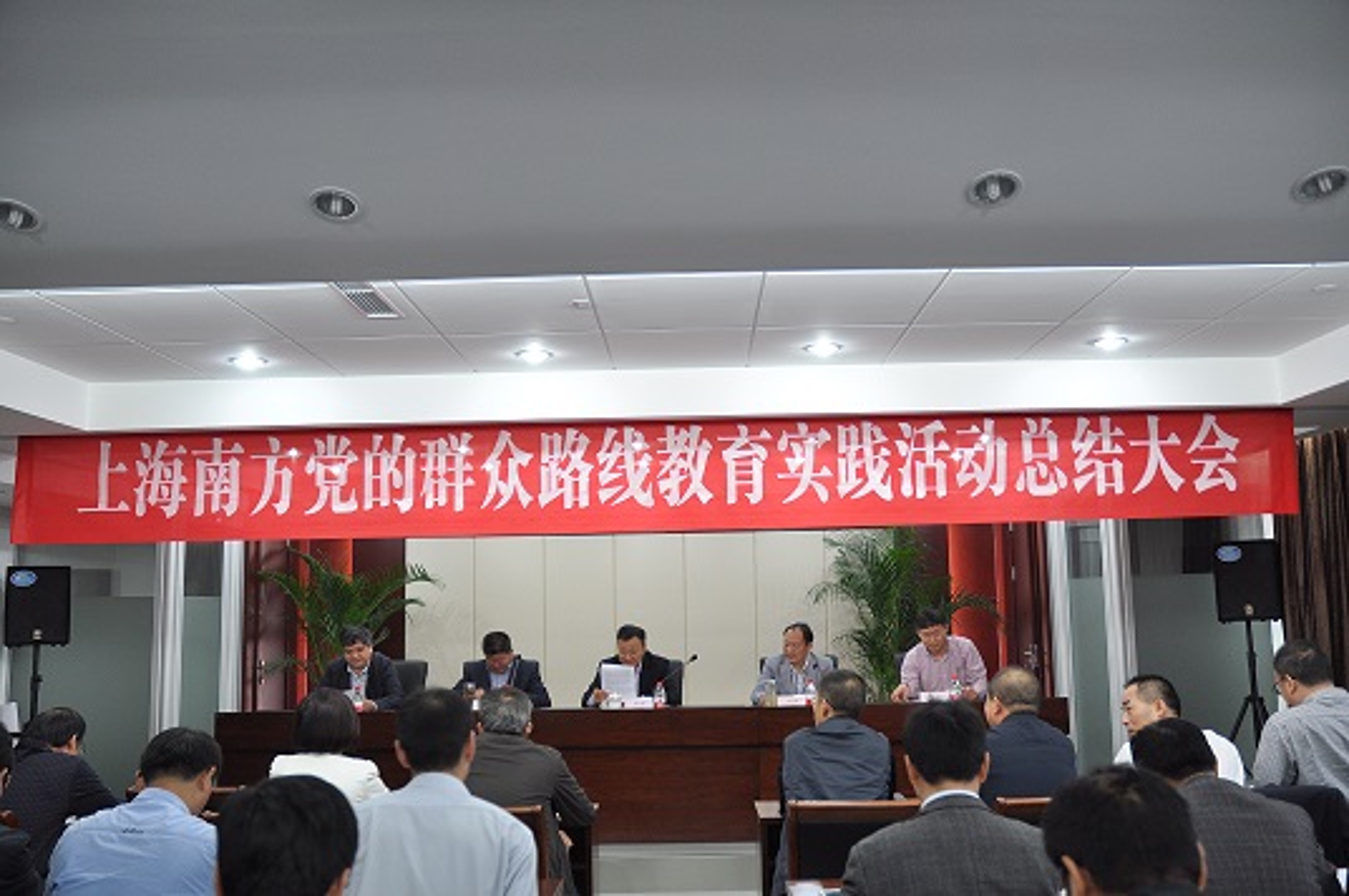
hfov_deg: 67.4
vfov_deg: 47.8
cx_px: 674
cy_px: 448
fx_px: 1011
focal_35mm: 27
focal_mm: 18
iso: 400
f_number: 3.5
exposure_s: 1/25
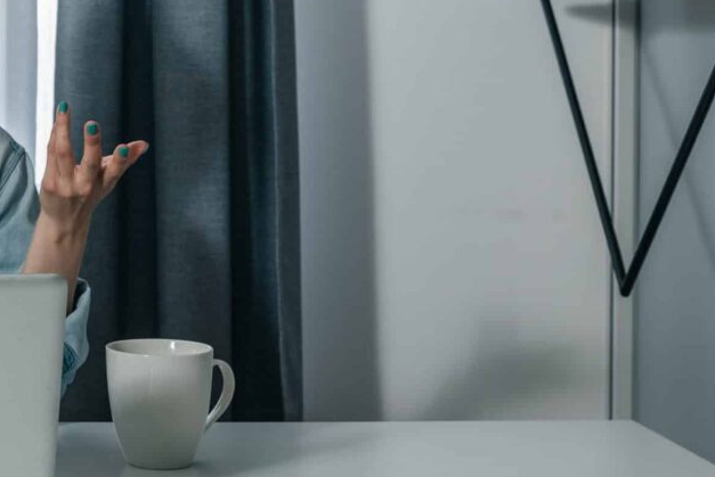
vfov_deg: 13.9
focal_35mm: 98
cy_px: 132
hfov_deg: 20.1
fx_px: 1948
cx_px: -13
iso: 200
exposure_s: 1/80
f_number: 6.3
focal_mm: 40
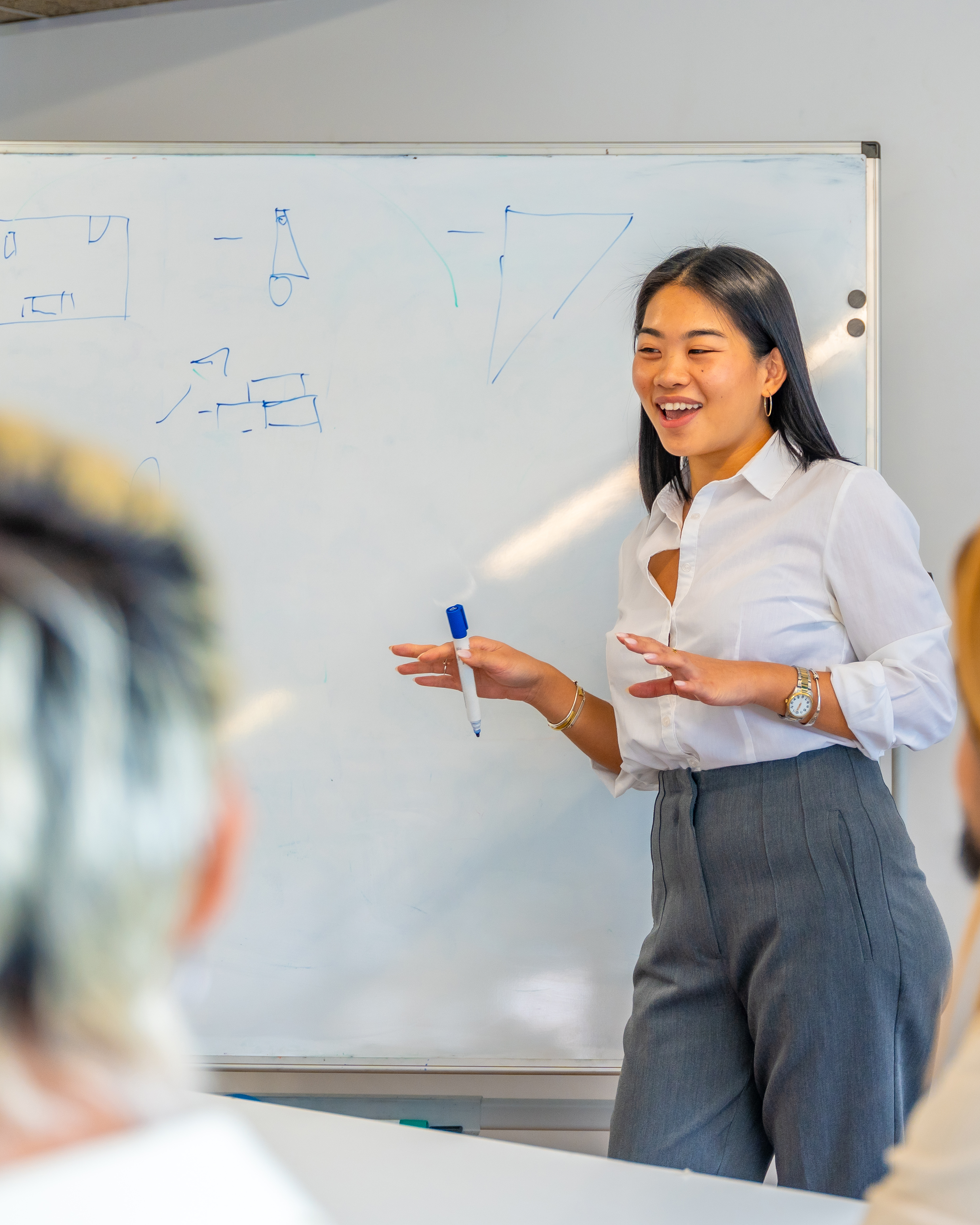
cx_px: 512
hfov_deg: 23.1
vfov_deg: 28.6
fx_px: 2402
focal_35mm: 66
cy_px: 612
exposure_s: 1/200
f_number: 2.8
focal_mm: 46.9
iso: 500
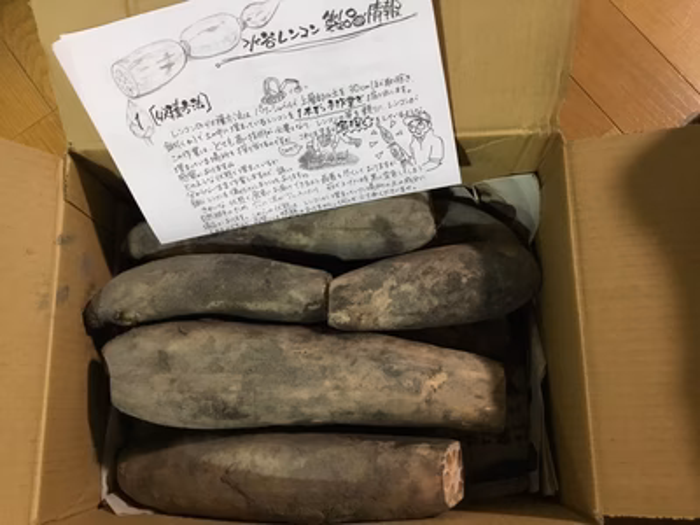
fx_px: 627
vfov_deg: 45.4
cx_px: 350
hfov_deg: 58.4
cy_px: 262
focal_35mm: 31
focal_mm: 3.3
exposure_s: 1/20
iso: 200
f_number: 2.4
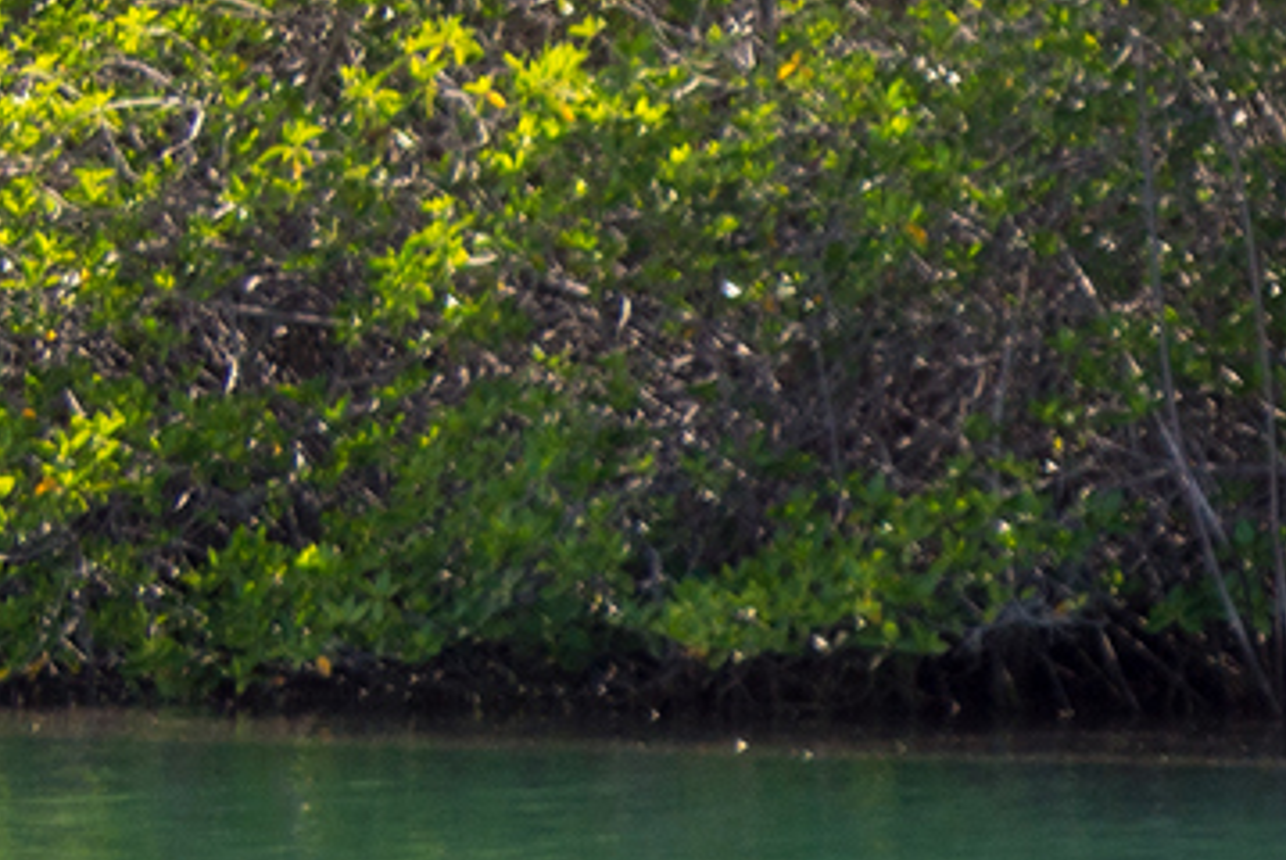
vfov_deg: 4.5
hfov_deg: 6.2
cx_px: 3724
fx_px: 10975
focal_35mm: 307
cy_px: 984
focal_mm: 52
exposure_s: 1/800
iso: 220
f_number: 5.6
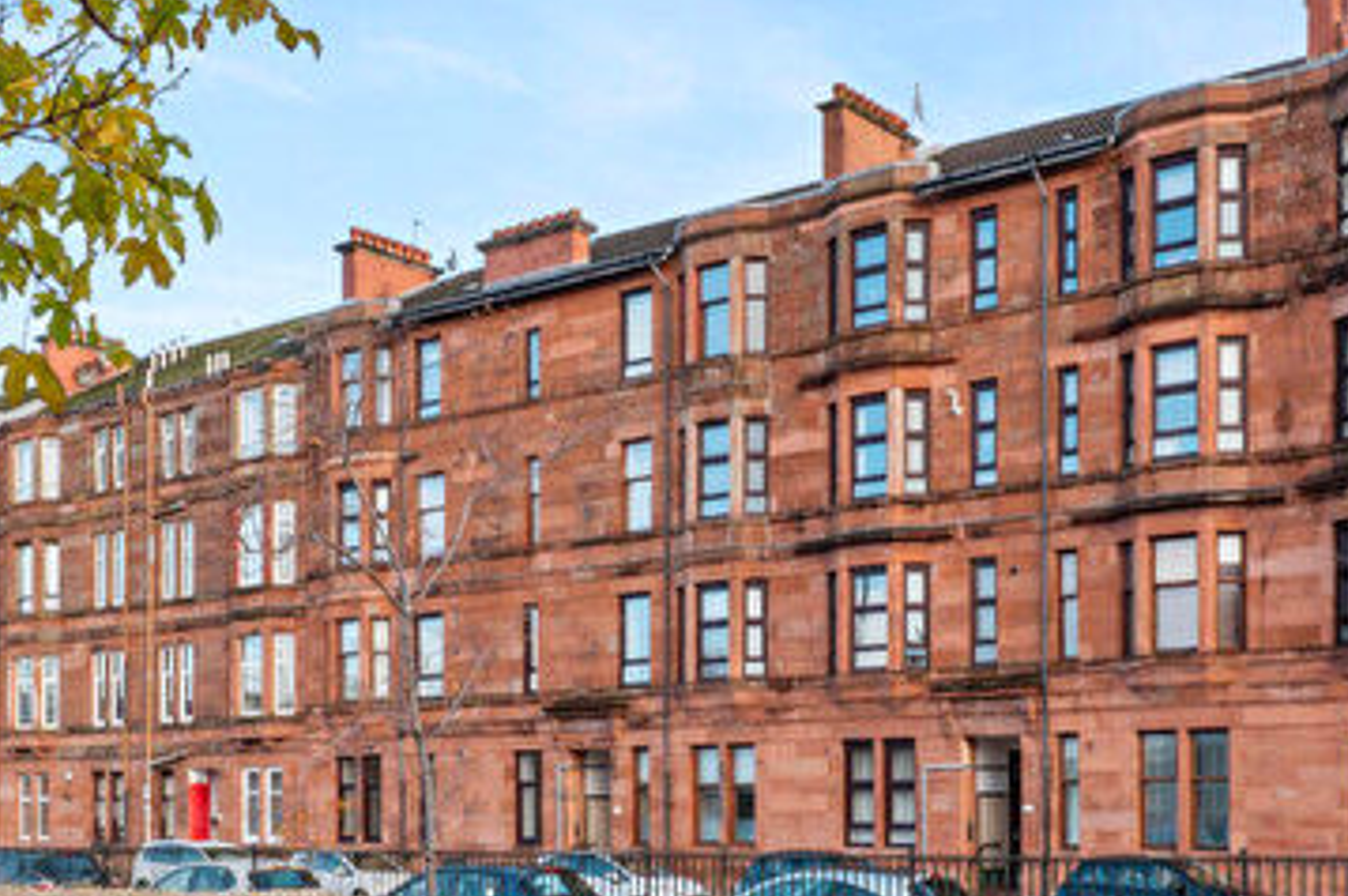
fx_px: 1758
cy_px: 450
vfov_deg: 28.6
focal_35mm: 47
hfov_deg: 41.8
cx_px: 576
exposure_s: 1/320
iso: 640
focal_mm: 24
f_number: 8
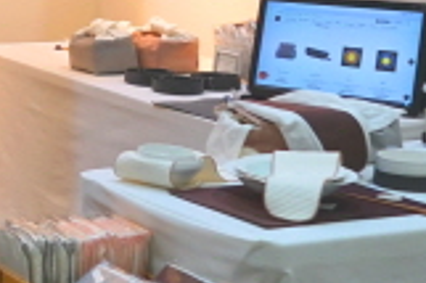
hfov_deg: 15.3
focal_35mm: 119
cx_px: -296
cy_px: -97
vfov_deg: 11.2
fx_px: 1407
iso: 640
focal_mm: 24
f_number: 4
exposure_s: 1/160
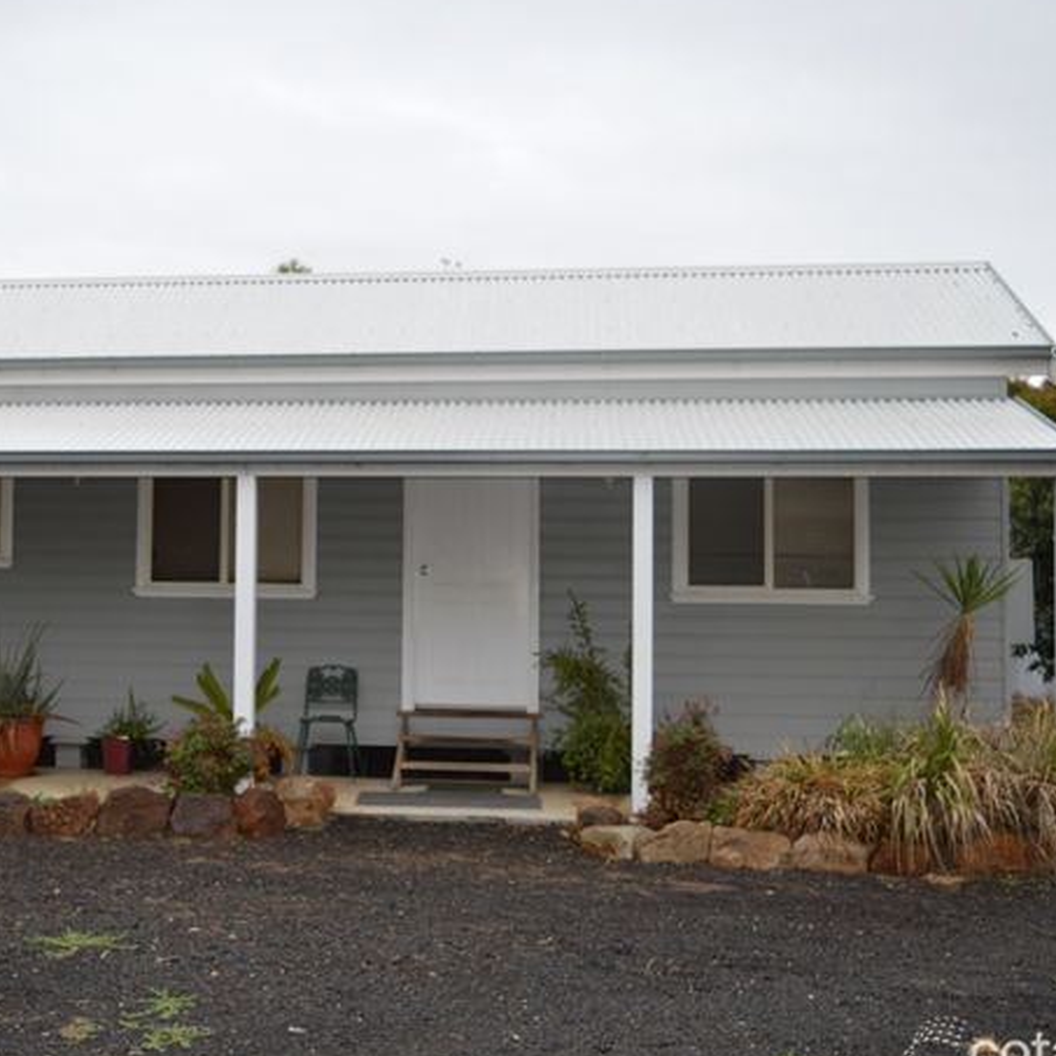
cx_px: 284
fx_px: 1786
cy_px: 513
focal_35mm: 52
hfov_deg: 32.4
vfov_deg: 32.9
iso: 200
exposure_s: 1/125
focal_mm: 23
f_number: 4
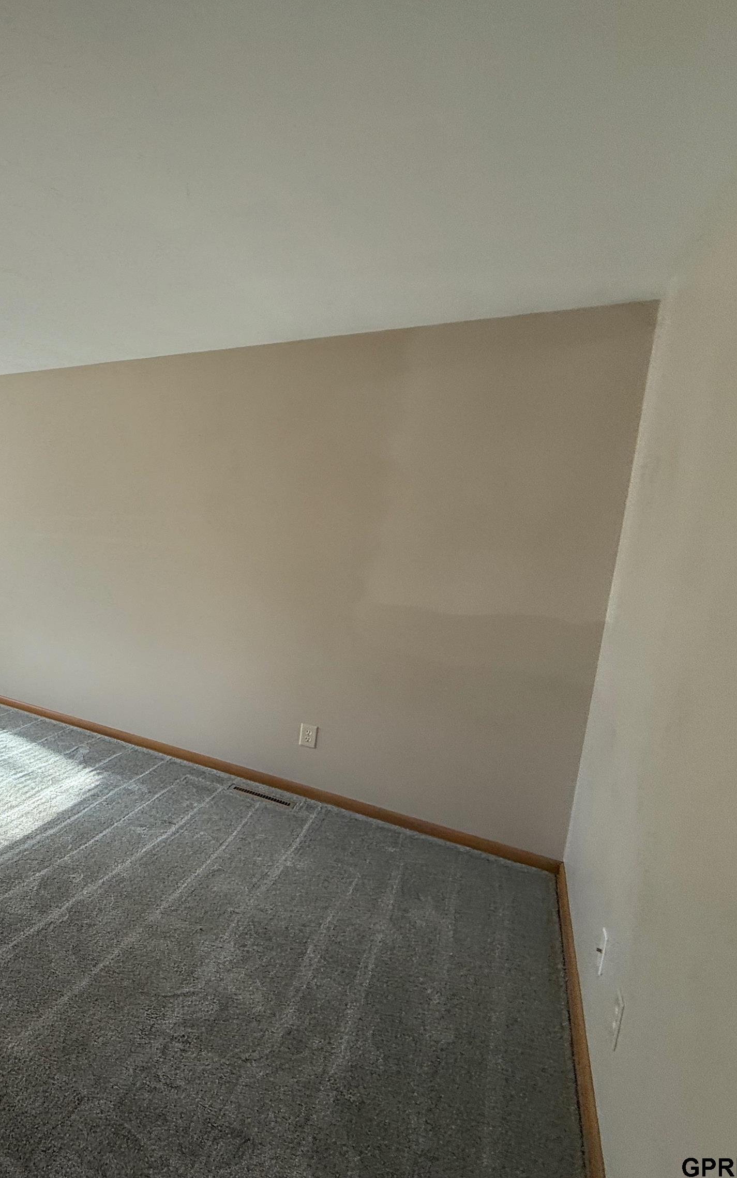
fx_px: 643
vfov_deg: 85.1
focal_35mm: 20
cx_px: 0
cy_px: 587
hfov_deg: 48.9
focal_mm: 2.22
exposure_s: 1/139
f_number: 2.2
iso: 50
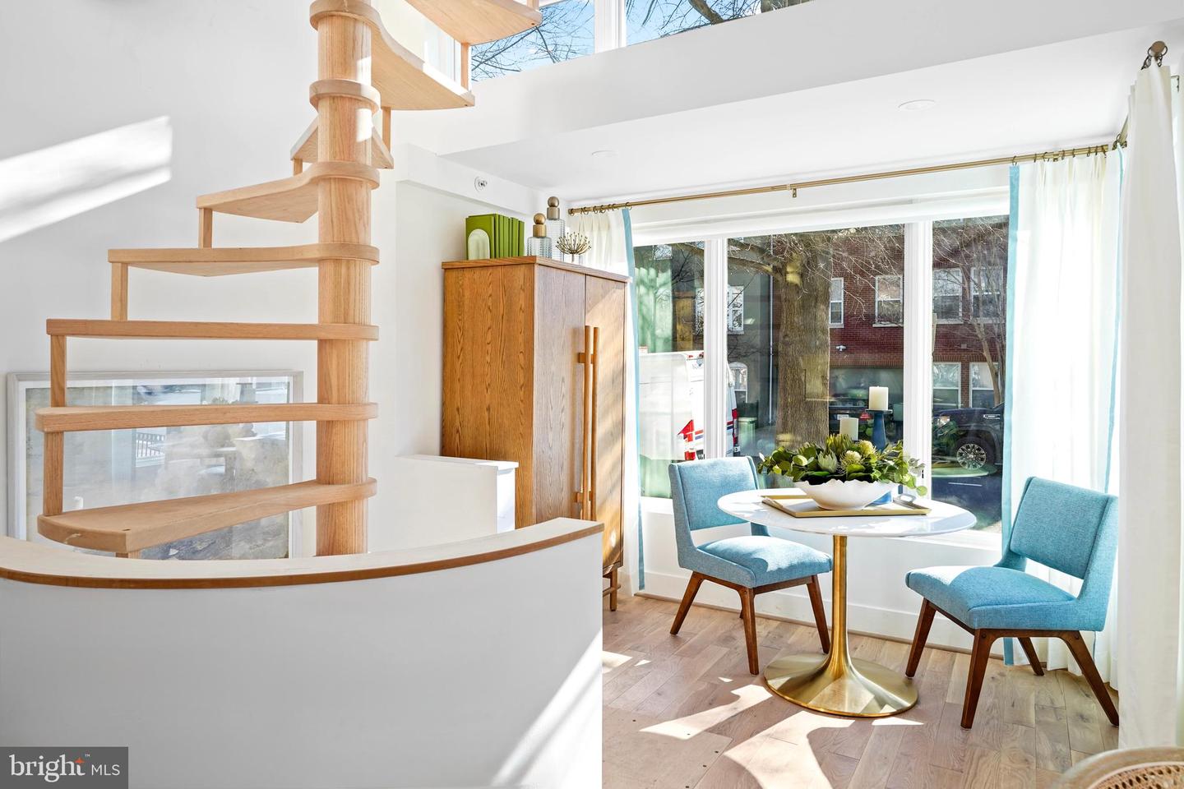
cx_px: 592
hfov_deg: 76.1
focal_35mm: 23
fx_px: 756
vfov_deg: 55.1
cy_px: 394
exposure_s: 1/20
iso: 320
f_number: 8
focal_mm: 23
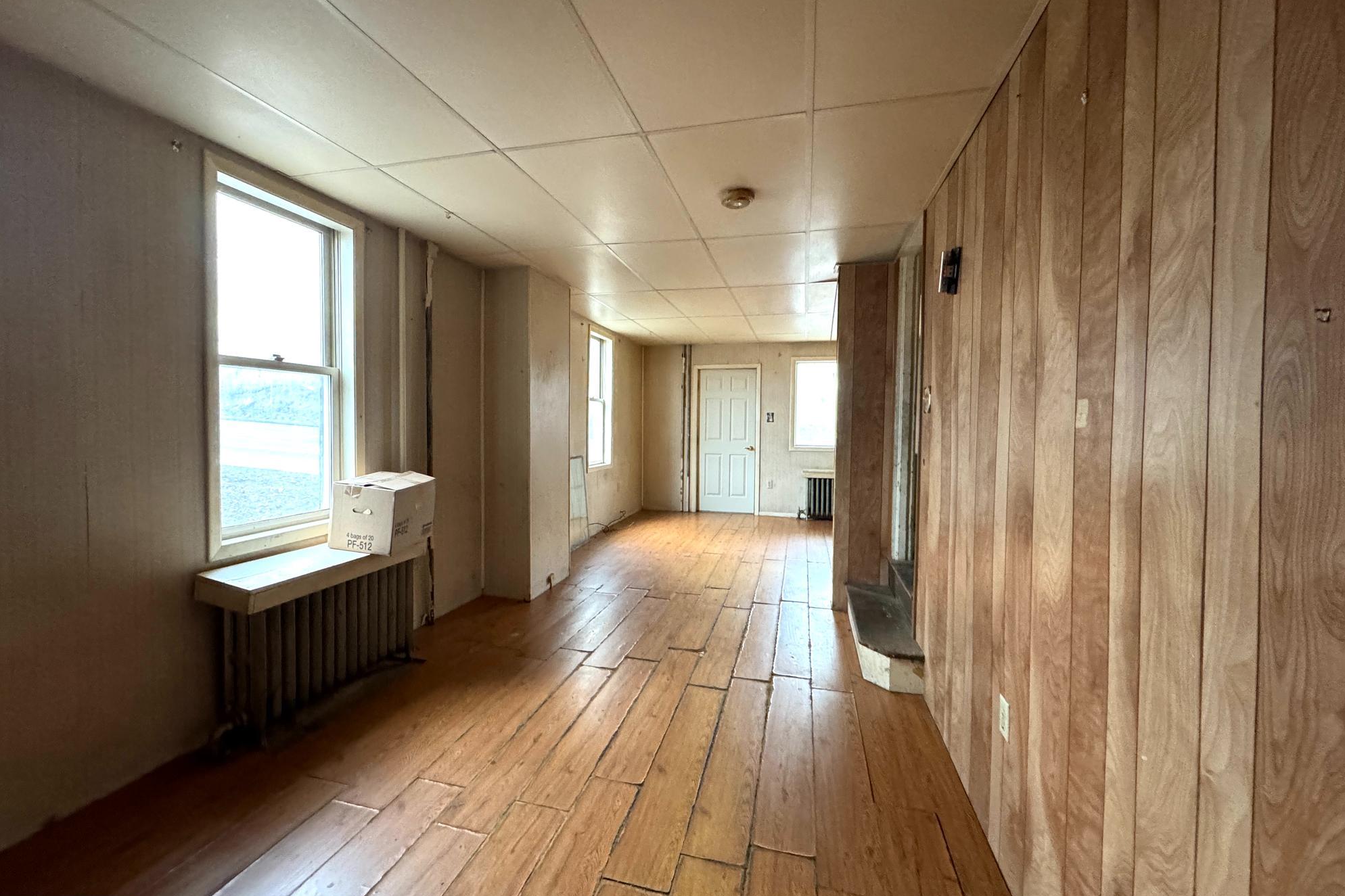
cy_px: 438
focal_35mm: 15
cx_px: 660
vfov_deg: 77.3
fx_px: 560
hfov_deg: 100.4
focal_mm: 2.22
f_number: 2.2
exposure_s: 1/60
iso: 800
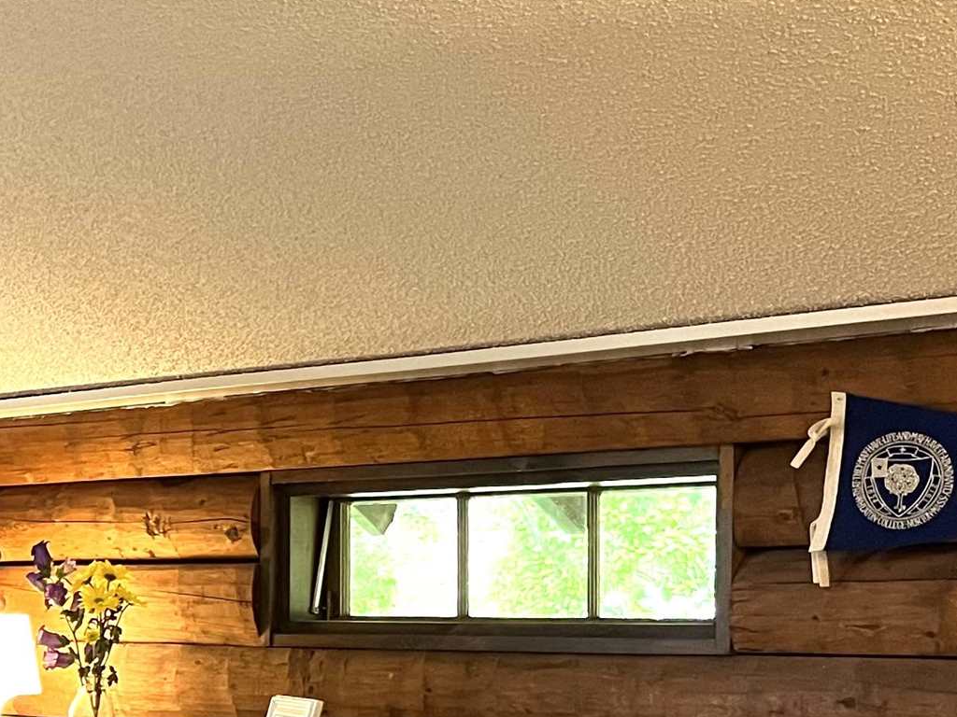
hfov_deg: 23.0
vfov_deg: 18.6
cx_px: -180
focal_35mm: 78
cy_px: 651
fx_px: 2156
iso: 400
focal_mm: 5.1
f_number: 1.6
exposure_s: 1/60
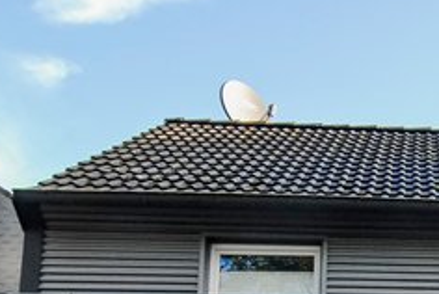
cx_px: 508
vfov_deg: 19.3
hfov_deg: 29.0
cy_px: 451
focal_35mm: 61
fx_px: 745
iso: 500
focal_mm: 12
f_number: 7.1
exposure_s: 1/160
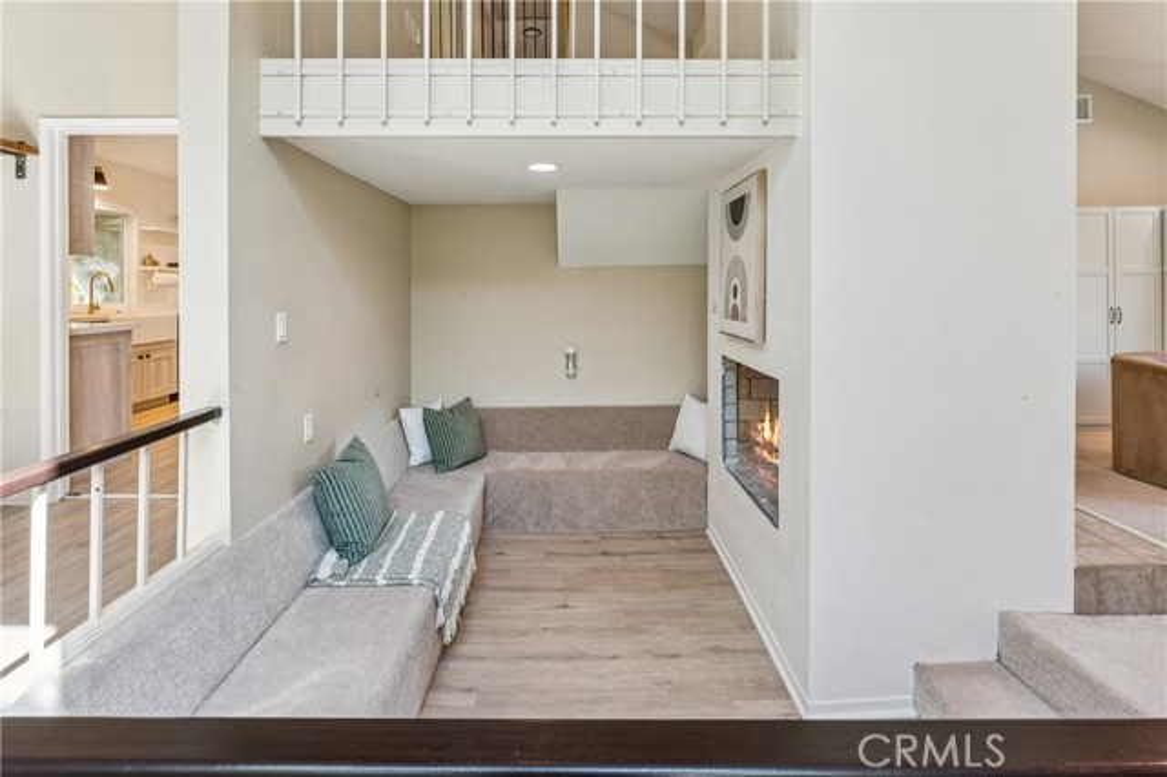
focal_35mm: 16
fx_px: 525
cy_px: 388
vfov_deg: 73.0
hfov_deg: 96.1
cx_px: 584
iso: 100
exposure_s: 1/3.33
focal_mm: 16.2
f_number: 13
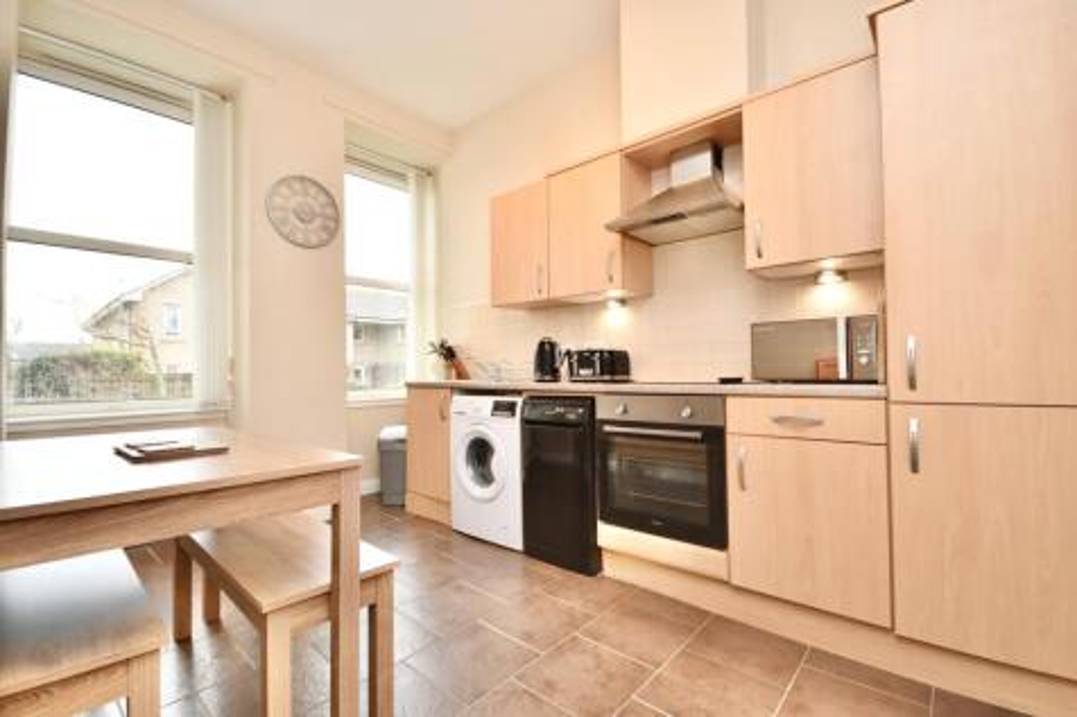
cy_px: 358
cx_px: 538
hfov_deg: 100.4
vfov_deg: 77.3
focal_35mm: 15
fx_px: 449
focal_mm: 10
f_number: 4
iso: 280
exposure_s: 1/60
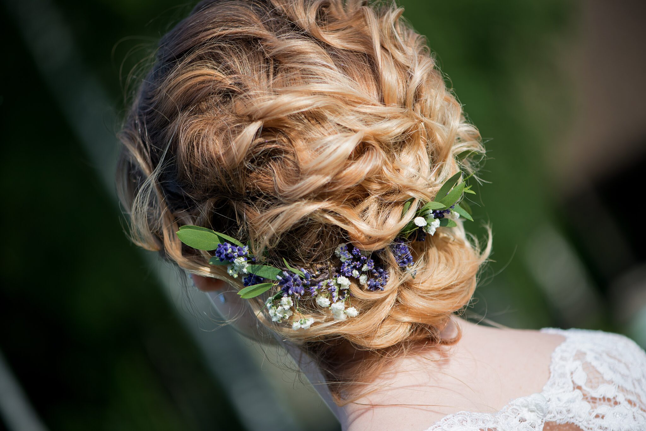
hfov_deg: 19.4
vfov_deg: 13.1
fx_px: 1885
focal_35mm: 105
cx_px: 323
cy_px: 216
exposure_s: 1/1000
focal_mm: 105
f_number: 3
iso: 100
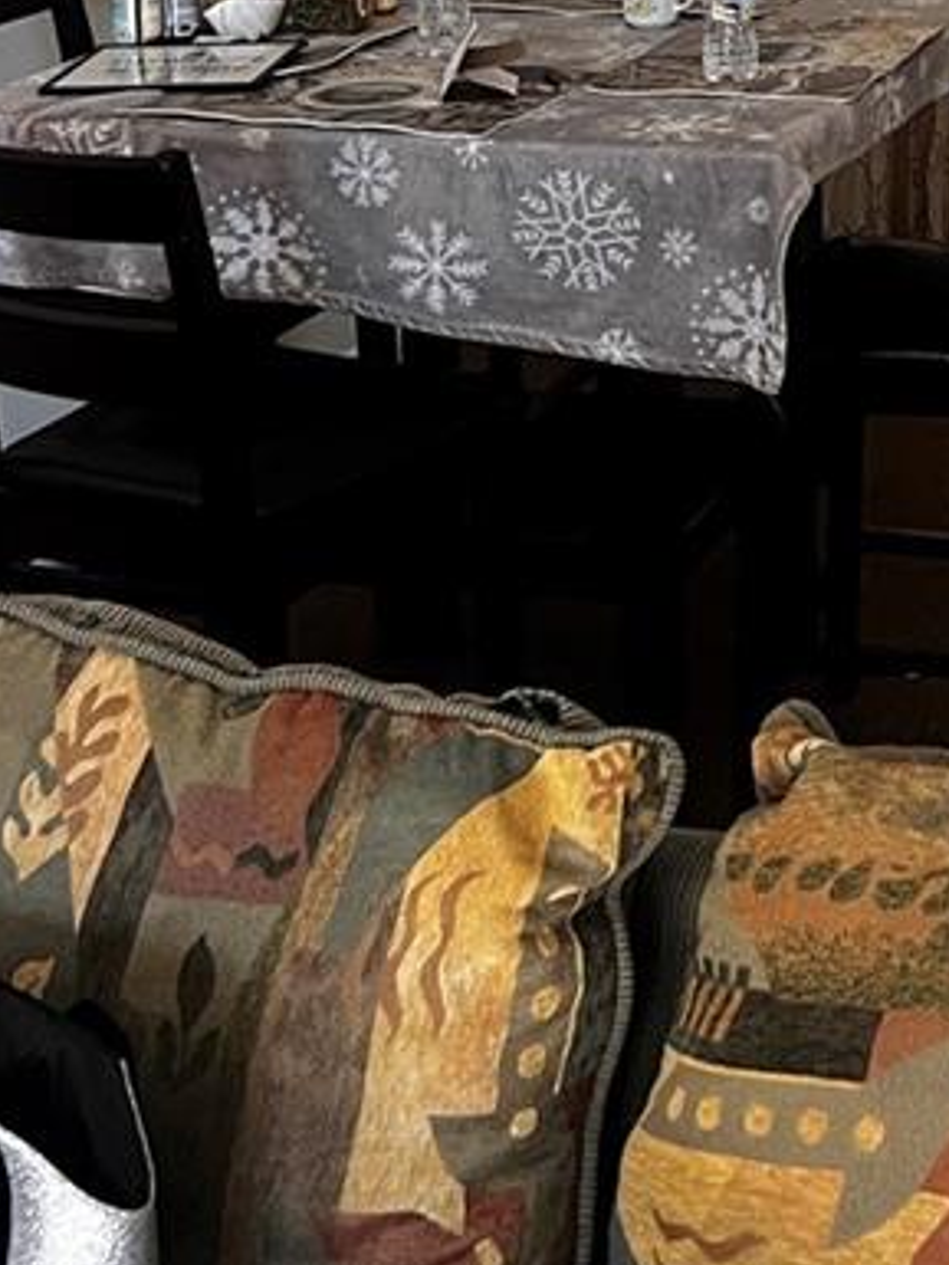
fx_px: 2959
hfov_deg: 17.3
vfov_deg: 22.2
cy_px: -263
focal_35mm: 81
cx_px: 1182
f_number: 1.5
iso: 125
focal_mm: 5.7
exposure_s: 1/60
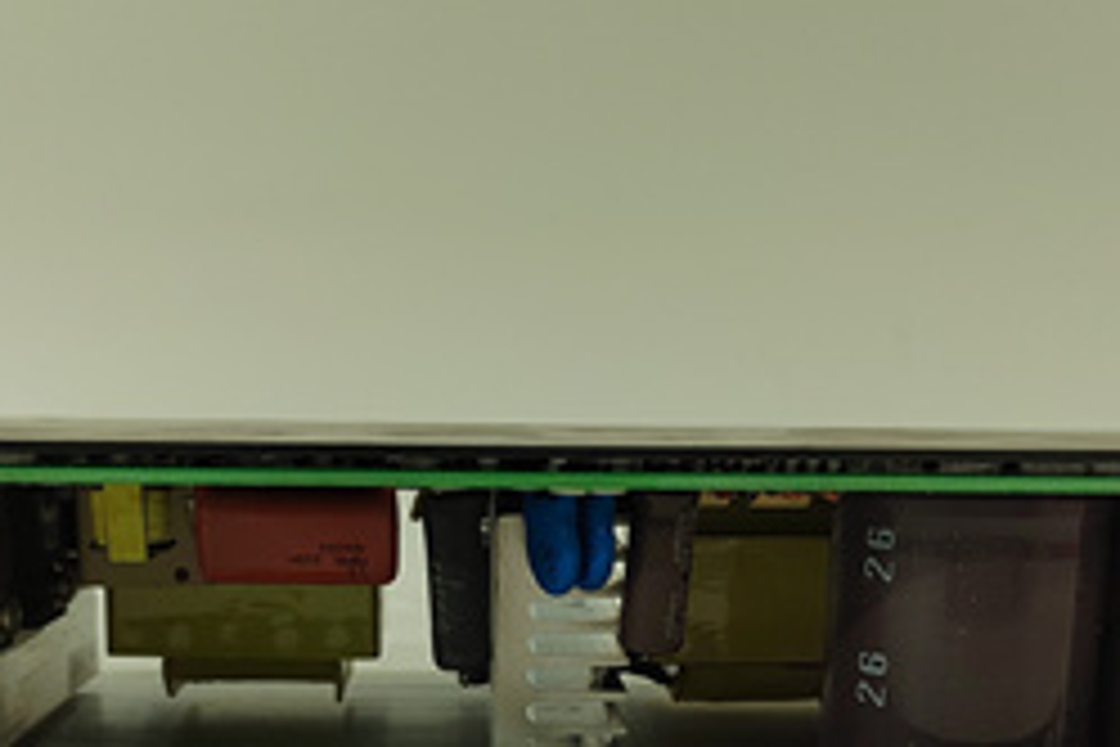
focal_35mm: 48
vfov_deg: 27.0
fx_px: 1493
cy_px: 691
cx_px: 522
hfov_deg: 41.1
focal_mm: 5.52
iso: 1769
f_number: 1.9
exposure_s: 1/100
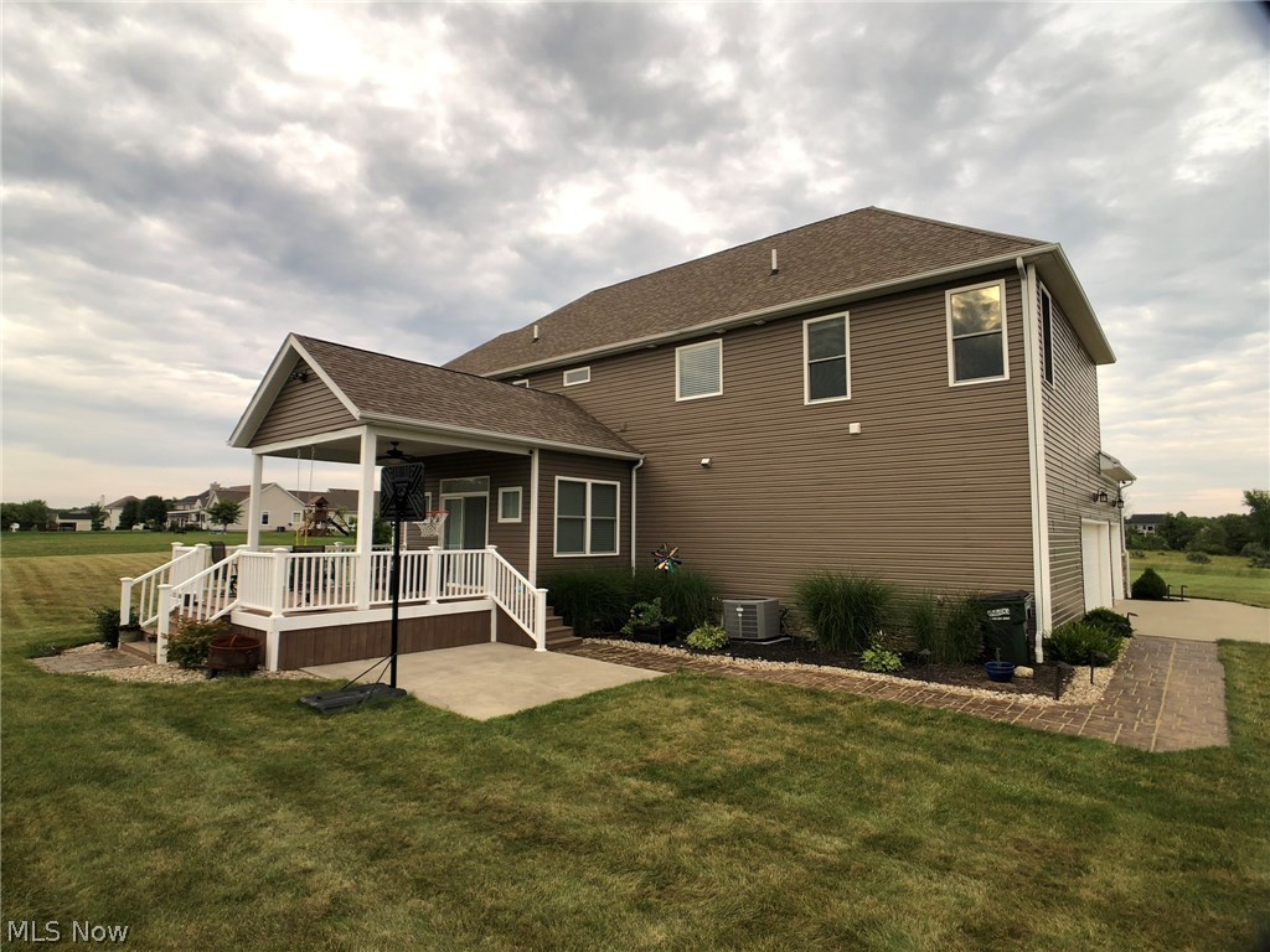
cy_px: 476
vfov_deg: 49.7
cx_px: 635
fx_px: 1027
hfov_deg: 63.4
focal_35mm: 28
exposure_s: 1/222
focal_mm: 3.99
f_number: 1.8
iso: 20
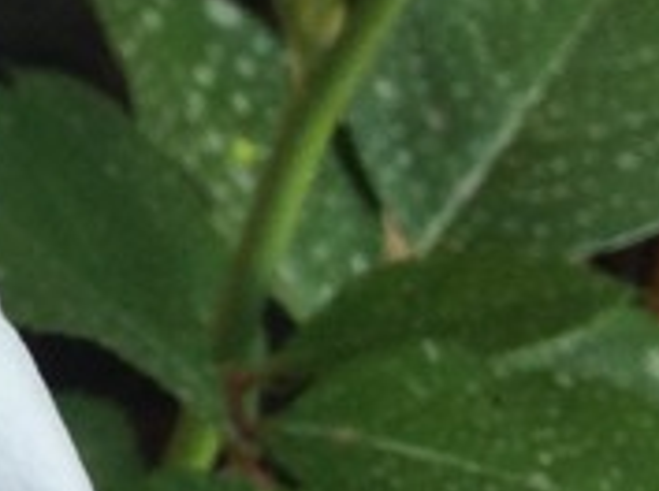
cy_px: 247
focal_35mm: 162
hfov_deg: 11.1
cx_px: -652
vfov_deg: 9.1
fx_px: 3078
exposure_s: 1/133
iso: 32
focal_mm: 3.3
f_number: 2.4
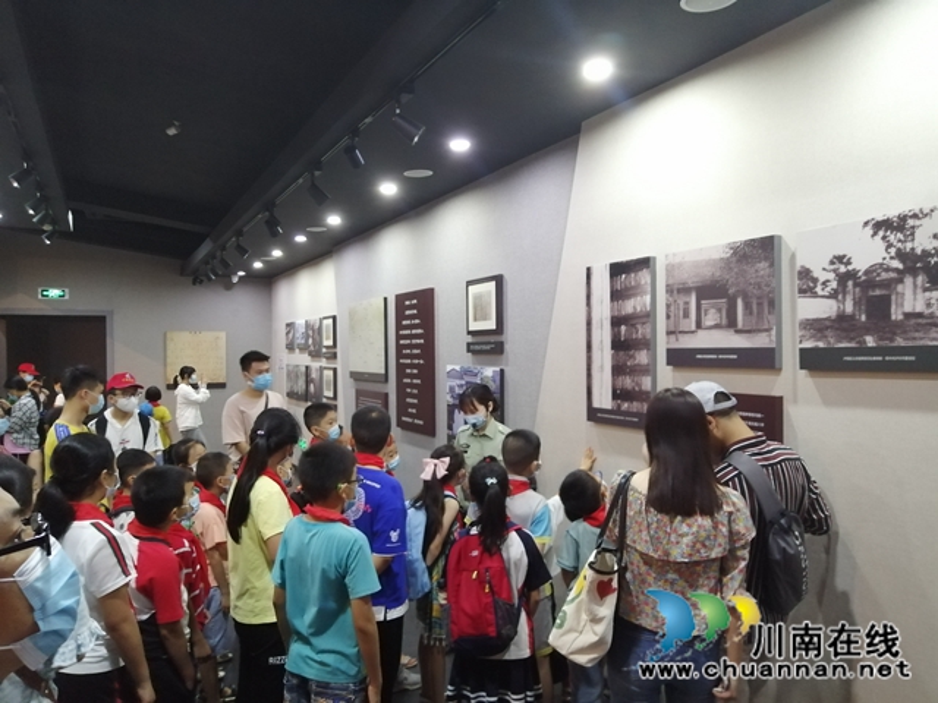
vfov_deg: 51.4
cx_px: 469
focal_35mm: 27
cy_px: 352
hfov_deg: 65.3
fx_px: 732
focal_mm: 3.88
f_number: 1.8
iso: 500
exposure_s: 1/20
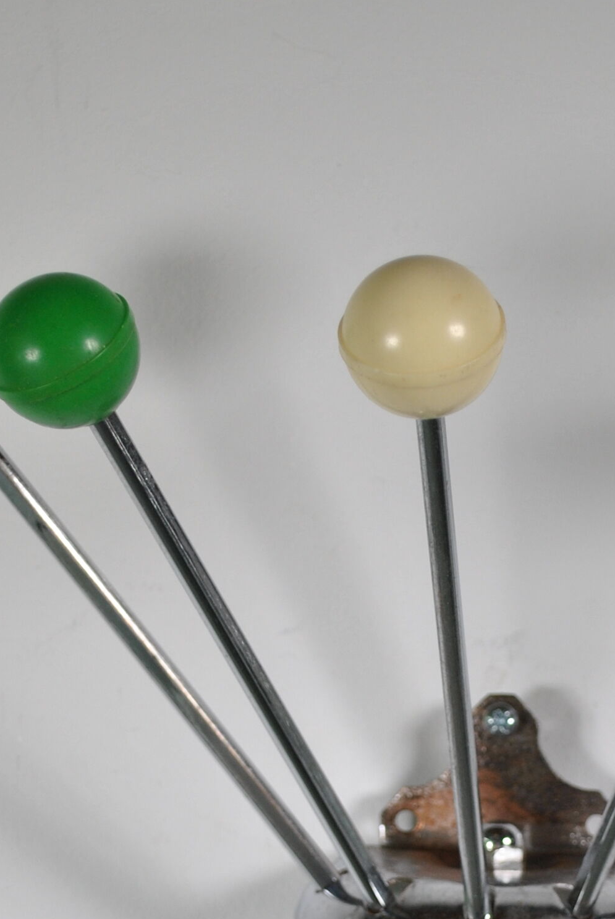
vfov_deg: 16.1
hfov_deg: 11.0
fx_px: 3195
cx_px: 481
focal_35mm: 125
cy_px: 872
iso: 200
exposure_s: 1/200
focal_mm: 32
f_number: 4.8
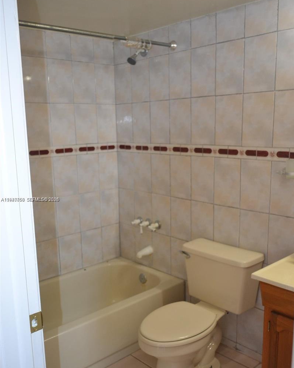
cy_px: 200
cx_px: 147
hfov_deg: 43.4
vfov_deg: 52.8
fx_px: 370
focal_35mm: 34
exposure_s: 1/60
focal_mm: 20
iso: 800
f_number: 3.8
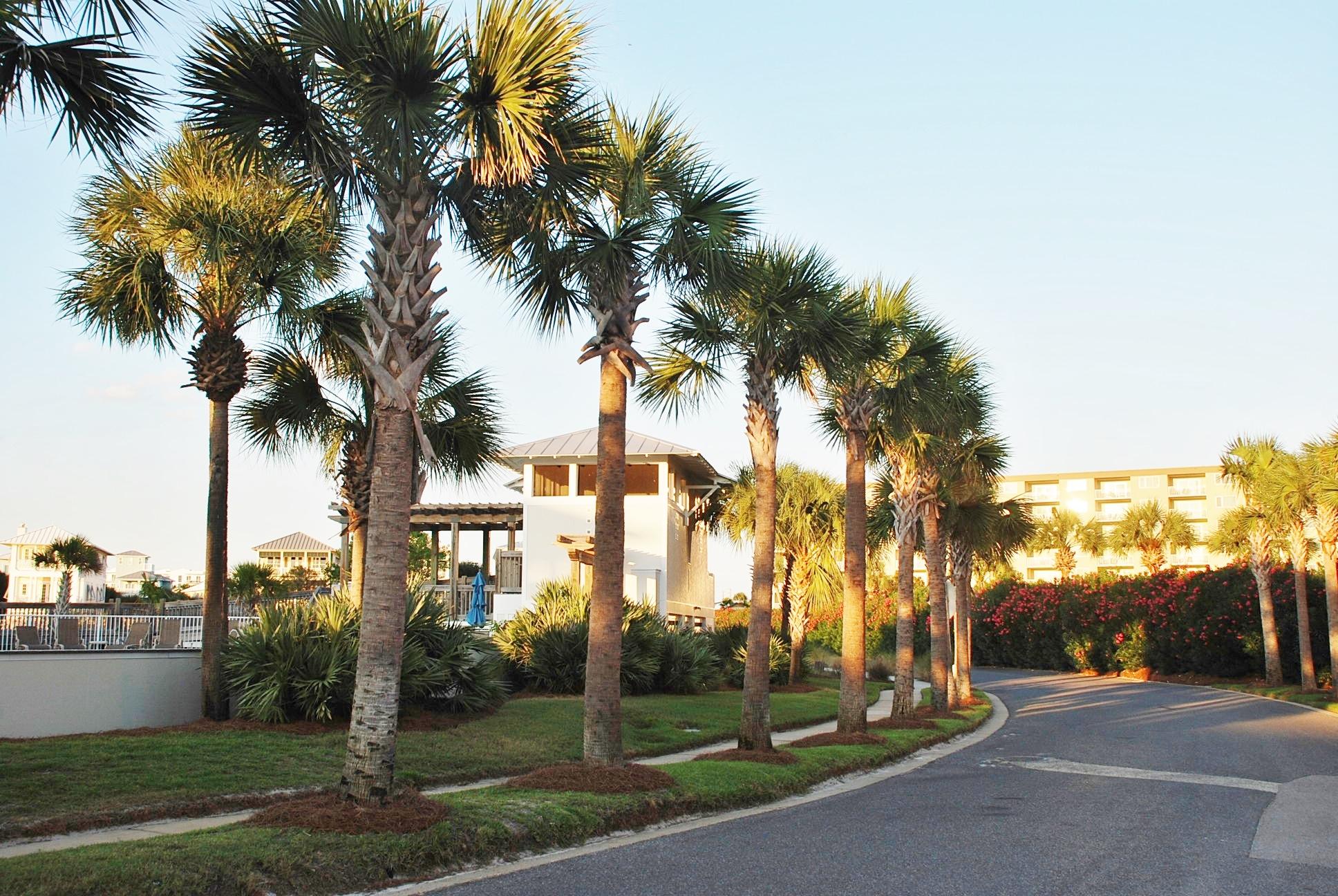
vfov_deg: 37.0
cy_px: 448
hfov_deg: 53.1
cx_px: 669
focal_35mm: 36
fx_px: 1340
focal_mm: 24
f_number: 6.3
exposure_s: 1/160
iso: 100
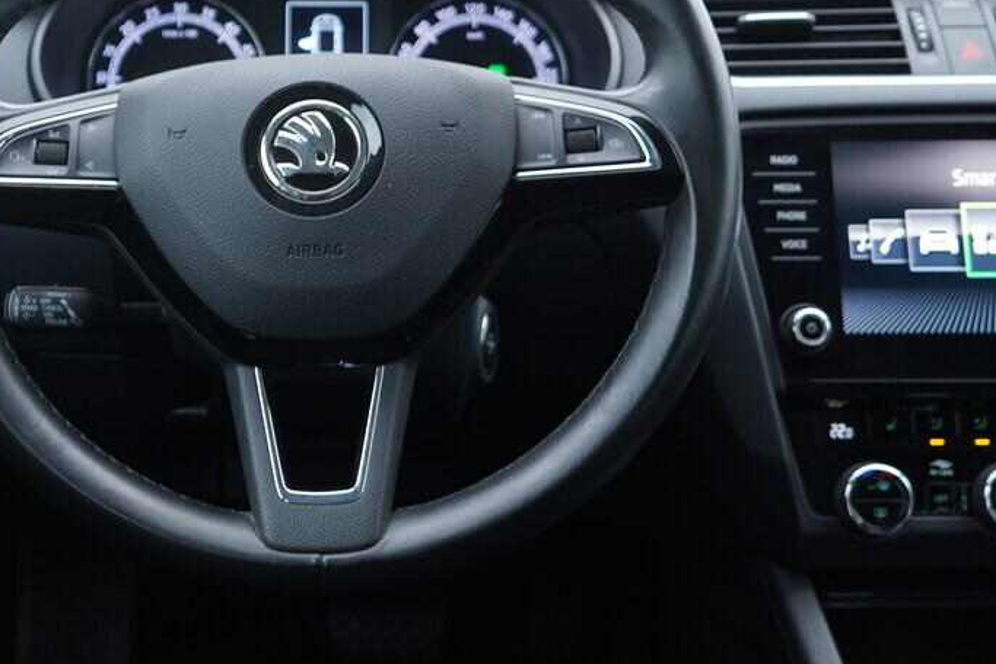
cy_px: 196
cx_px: 314
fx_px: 1494
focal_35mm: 54
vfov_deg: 24.9
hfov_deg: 36.4
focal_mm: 24
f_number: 2.8
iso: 250
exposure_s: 1/40
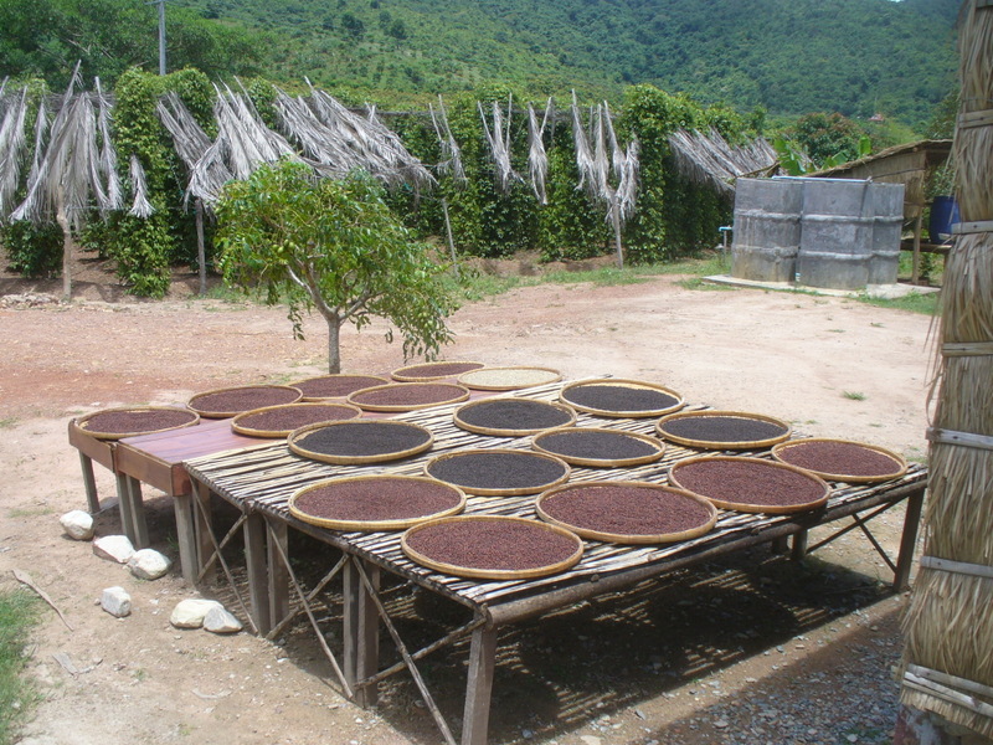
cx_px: 496
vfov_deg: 38.7
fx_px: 1061
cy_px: 372
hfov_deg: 50.1
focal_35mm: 37
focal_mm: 6.1
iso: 80
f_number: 5.6
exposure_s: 1/200
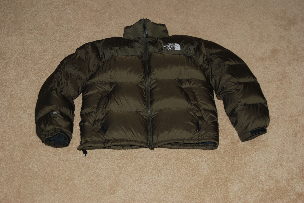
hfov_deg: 30.5
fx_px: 558
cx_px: 152
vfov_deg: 20.7
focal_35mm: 66
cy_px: 102
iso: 200
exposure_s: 1/60
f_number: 4.5
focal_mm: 44
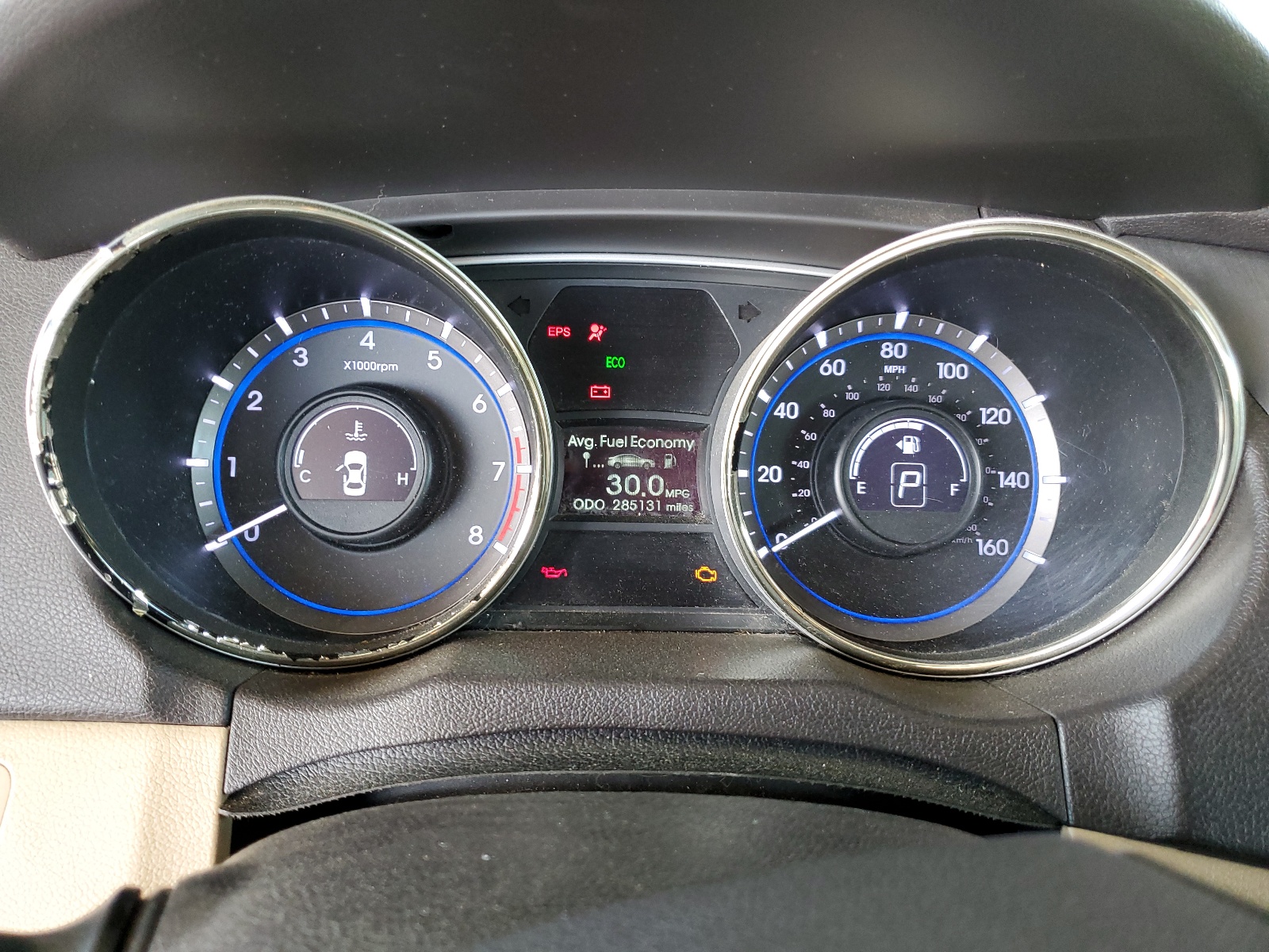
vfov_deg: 53.1
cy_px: 476
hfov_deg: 67.3
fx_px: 953
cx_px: 634
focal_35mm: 26
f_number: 1.5
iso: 123
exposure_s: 1/60.2
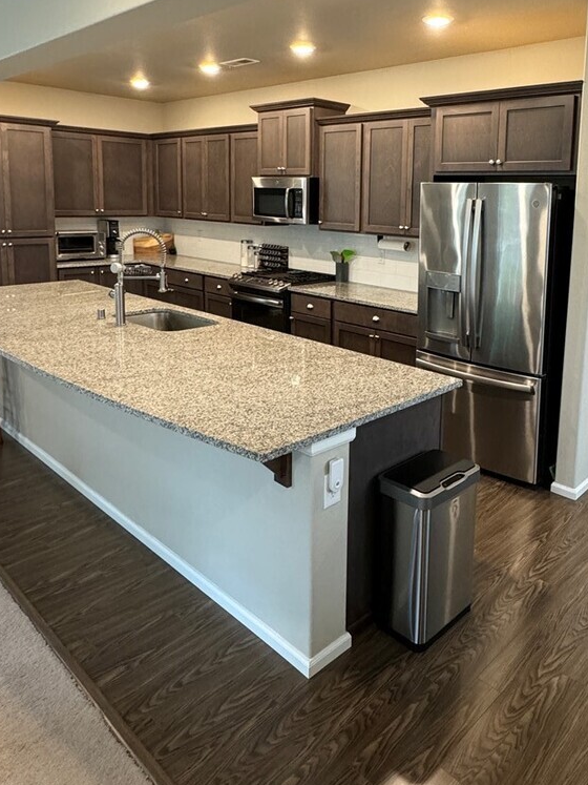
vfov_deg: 64.0
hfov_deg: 50.5
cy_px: 276
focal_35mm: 27
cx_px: 385
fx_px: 612
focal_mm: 2.22
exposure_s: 1/60
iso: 400
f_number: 2.2
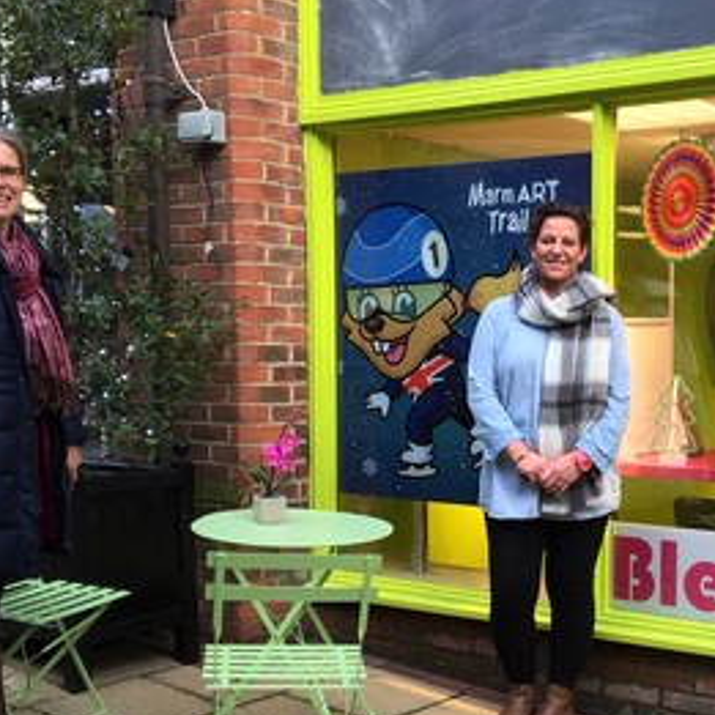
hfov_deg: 30.1
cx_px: 534
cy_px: 484
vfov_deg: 30.3
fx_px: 1309
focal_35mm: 56
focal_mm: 4.15
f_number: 2.2
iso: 32
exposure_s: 1/50
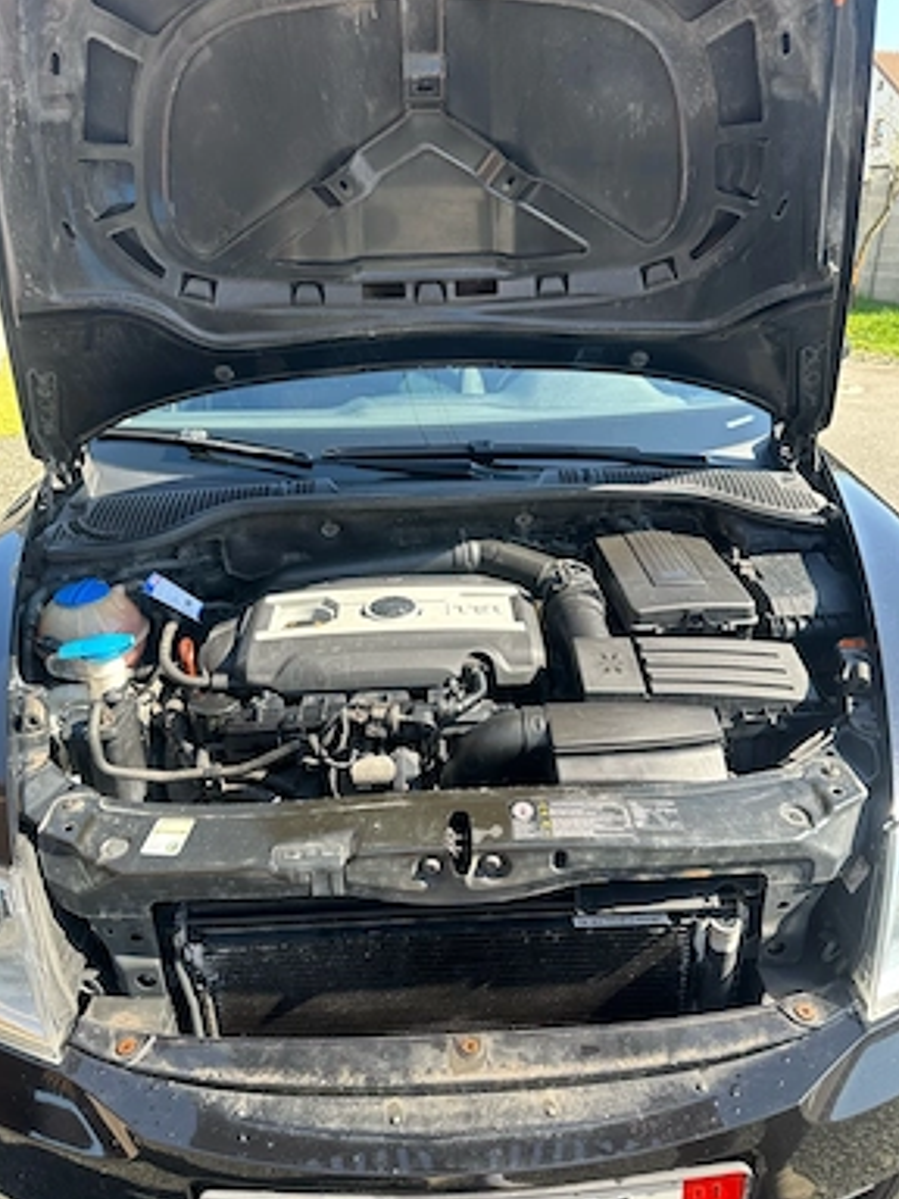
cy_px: 615
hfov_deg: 54.9
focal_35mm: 25
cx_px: 446
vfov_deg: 69.4
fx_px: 866
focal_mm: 6.86
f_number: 1.78
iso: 80
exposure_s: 1/521
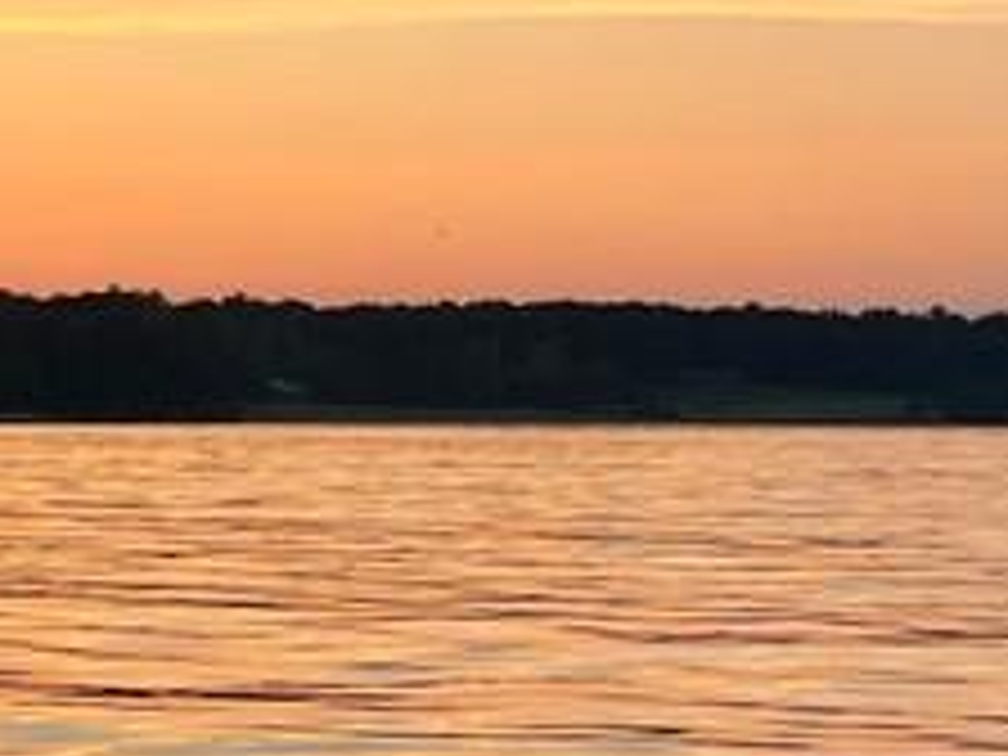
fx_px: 3465
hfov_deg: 16.5
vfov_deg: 12.4
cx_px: 248
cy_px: 464
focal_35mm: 119
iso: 50
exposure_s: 1/1326
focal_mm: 5.7
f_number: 1.5
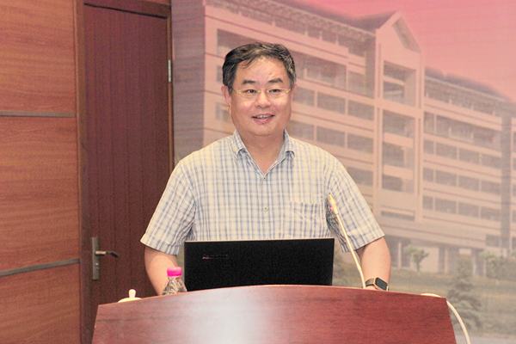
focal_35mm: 58
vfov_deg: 23.4
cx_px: 258
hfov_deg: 34.5
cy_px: 172
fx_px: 831
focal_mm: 58
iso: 800
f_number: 4
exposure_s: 1/160
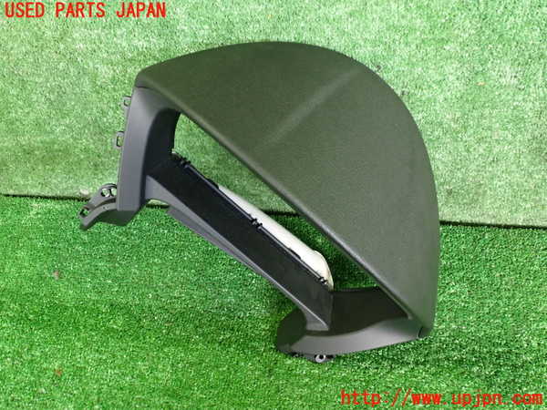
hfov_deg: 60.0
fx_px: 474
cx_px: 274
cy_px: 205
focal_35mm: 30
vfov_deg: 46.8
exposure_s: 1/25
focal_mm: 5.4
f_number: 2.3
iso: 800
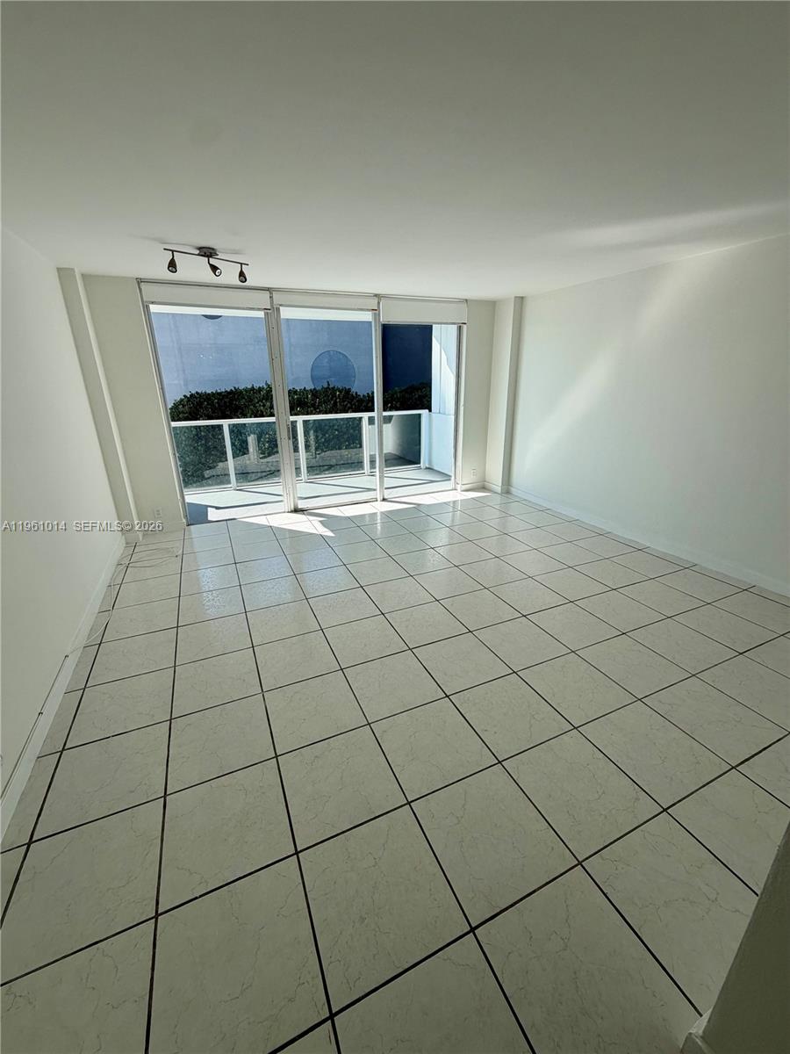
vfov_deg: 102.1
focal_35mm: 14
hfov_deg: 85.7
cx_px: 395
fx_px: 426
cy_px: 527
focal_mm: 2.22
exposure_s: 1/518
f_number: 2.2
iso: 40
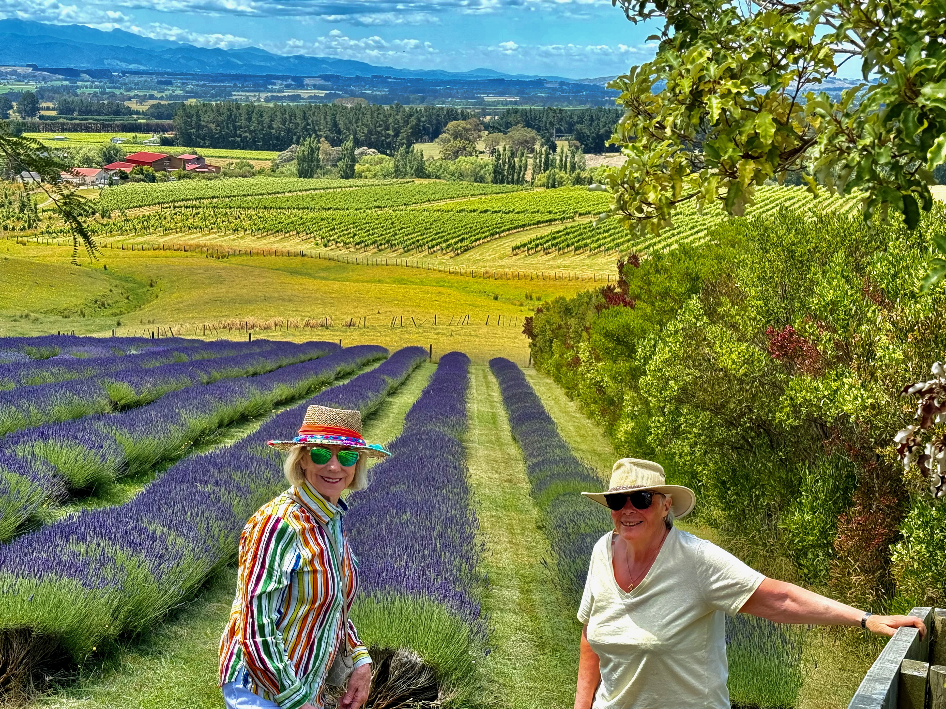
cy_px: 367
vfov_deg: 28.0
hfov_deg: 36.8
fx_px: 1421
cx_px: 467
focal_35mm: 52
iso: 80
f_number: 1.78
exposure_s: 1/2494
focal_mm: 6.76
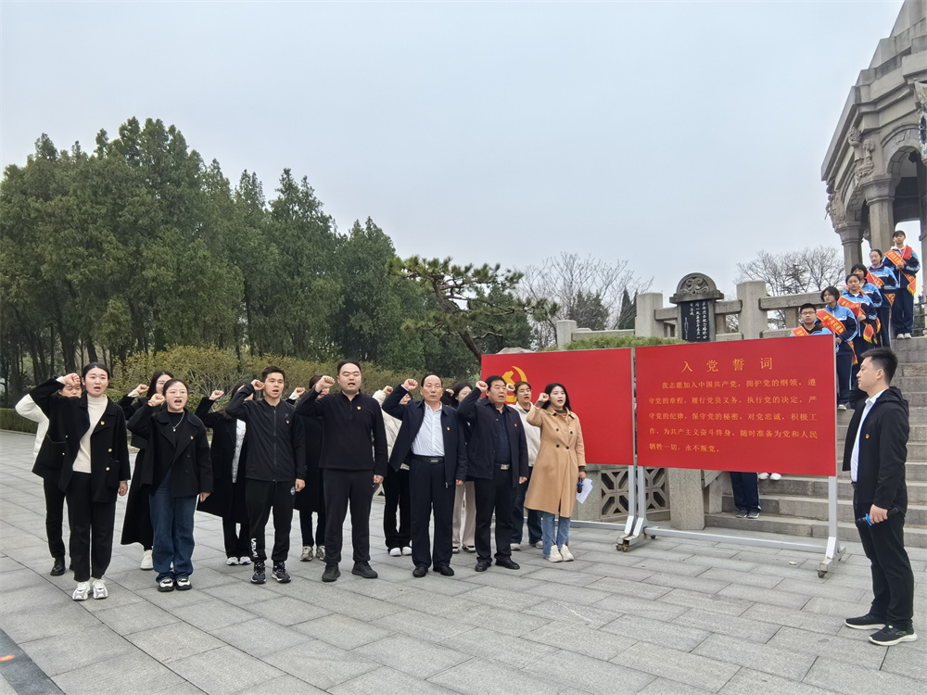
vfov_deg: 58.9
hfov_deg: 73.9
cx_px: 464
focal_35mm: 23
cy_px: 348
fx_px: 616
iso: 50
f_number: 2.2
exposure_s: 1/411
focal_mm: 1.95
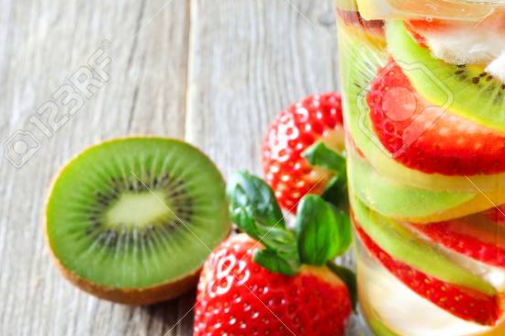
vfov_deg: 11.0
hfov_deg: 16.5
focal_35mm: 124
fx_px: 1741
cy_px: 72
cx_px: 229
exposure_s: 2
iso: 100
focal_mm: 35
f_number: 10
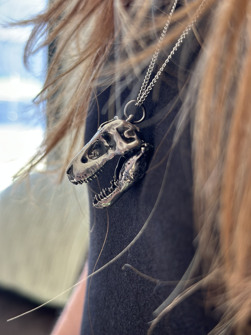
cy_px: 168
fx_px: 464
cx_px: 126
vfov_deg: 39.7
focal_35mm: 48
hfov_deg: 30.3
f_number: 1.78
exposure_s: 1/107
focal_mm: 6.86
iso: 125
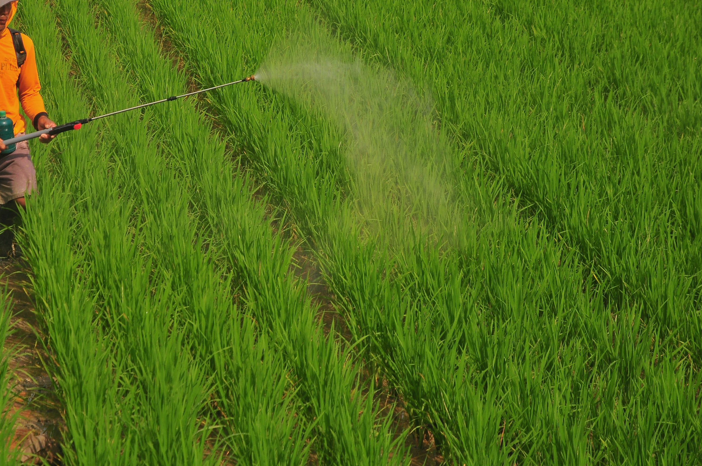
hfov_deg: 12.2
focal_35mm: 168
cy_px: 180
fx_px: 3272
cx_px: 203
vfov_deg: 8.1
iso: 200
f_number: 5.6
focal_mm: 78
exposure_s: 1/1500
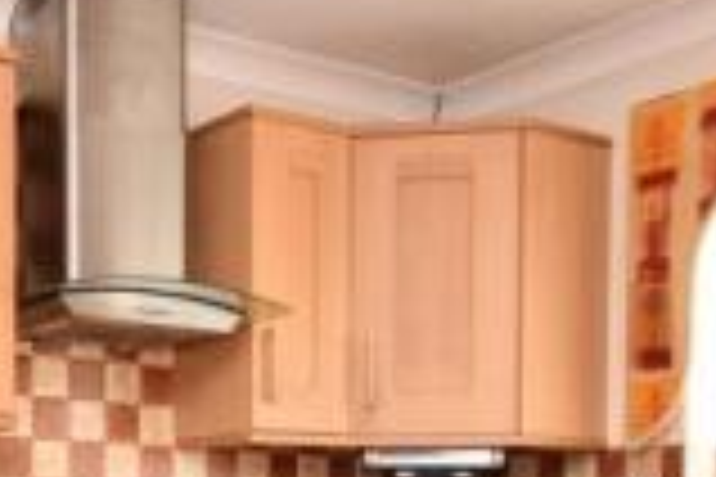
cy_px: 628
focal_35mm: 71
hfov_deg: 28.2
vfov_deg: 17.9
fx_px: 1413
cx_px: 214
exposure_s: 1/60
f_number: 4.2
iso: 320
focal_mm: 11.5
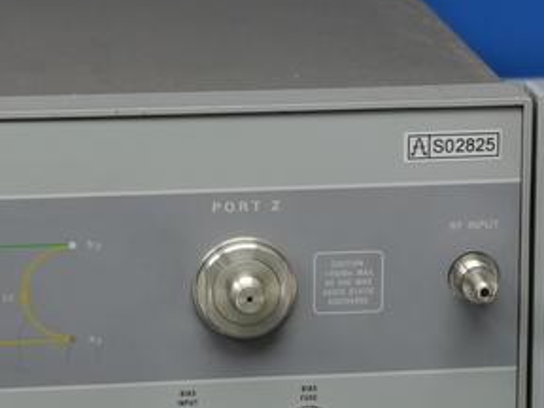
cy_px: 255
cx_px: 272
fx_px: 3017
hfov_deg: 10.3
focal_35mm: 192
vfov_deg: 7.7
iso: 400
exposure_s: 1/8
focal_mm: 69
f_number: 11
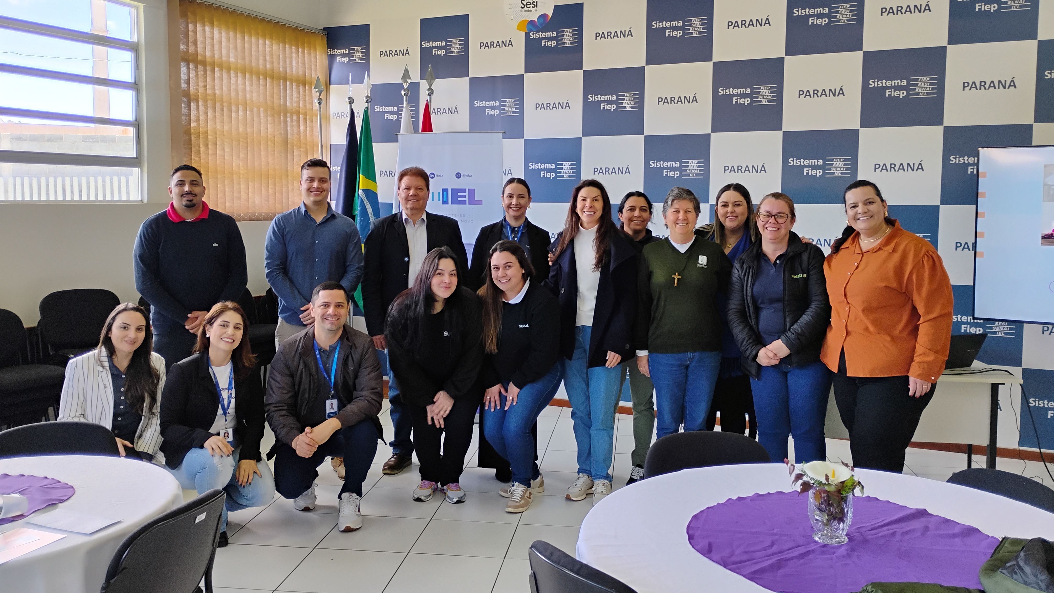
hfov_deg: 62.6
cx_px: 522
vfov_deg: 37.7
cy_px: 269
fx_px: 866
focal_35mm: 31
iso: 244
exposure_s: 1/60
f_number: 1.8
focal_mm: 4.26
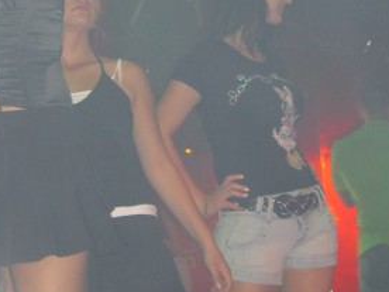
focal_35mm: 100
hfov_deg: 19.5
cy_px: 35
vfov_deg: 14.7
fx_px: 1124
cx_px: 111
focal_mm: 9.5
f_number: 3.1
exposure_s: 1/60
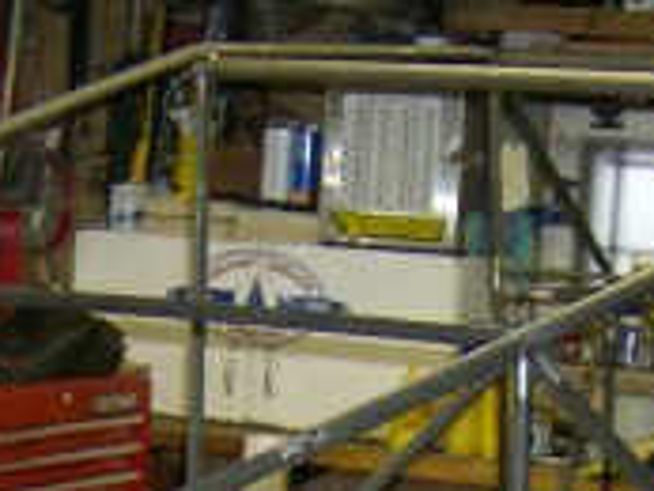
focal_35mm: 133
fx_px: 2515
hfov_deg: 14.8
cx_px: 227
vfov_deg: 10.6
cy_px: 816
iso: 200
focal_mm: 6
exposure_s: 1/60
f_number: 2.8
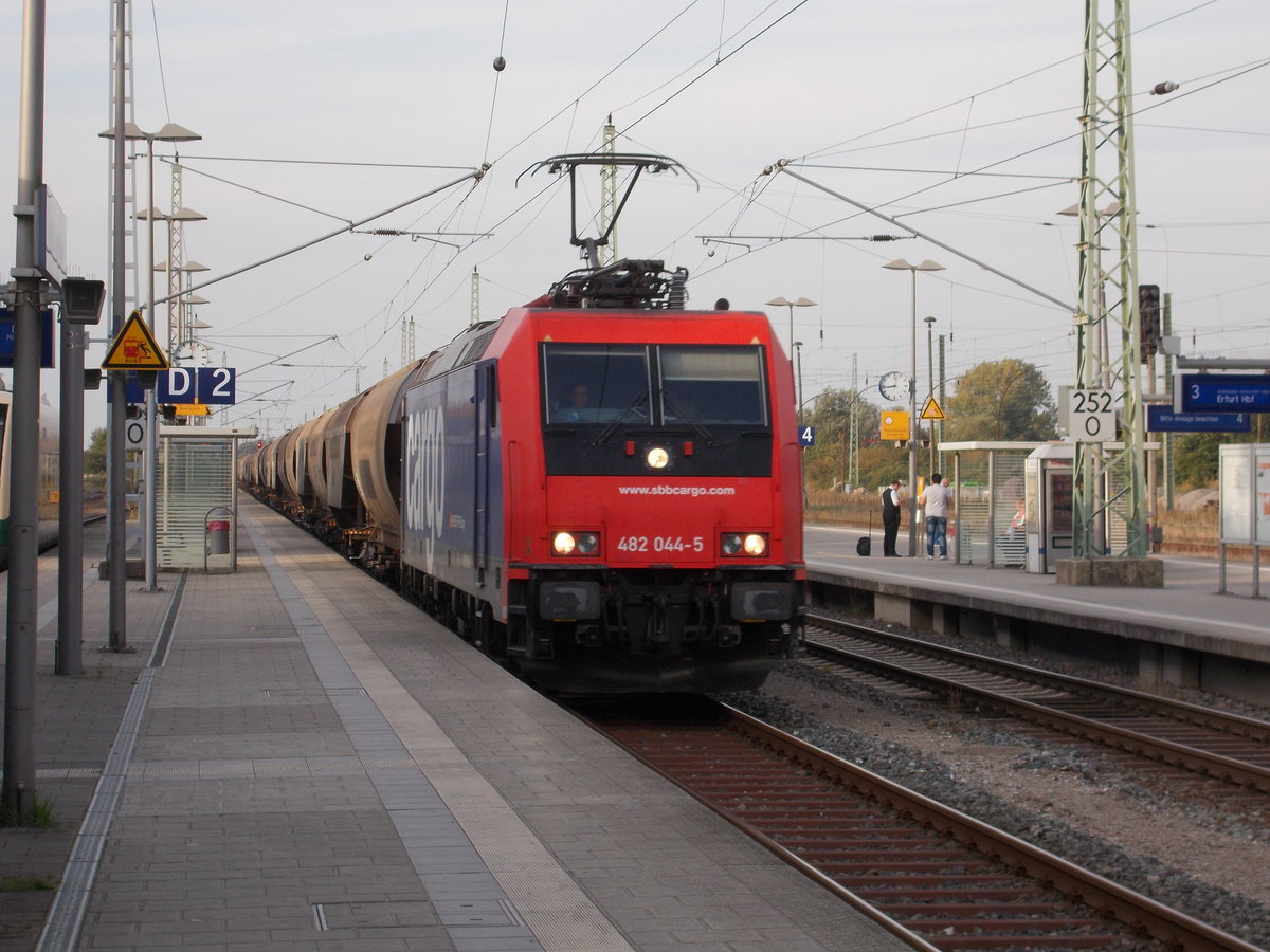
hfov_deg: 22.8
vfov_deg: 17.2
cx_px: 635
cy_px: 476
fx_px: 3155
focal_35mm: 86
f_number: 6.3
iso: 80
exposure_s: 1/125
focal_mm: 15.4
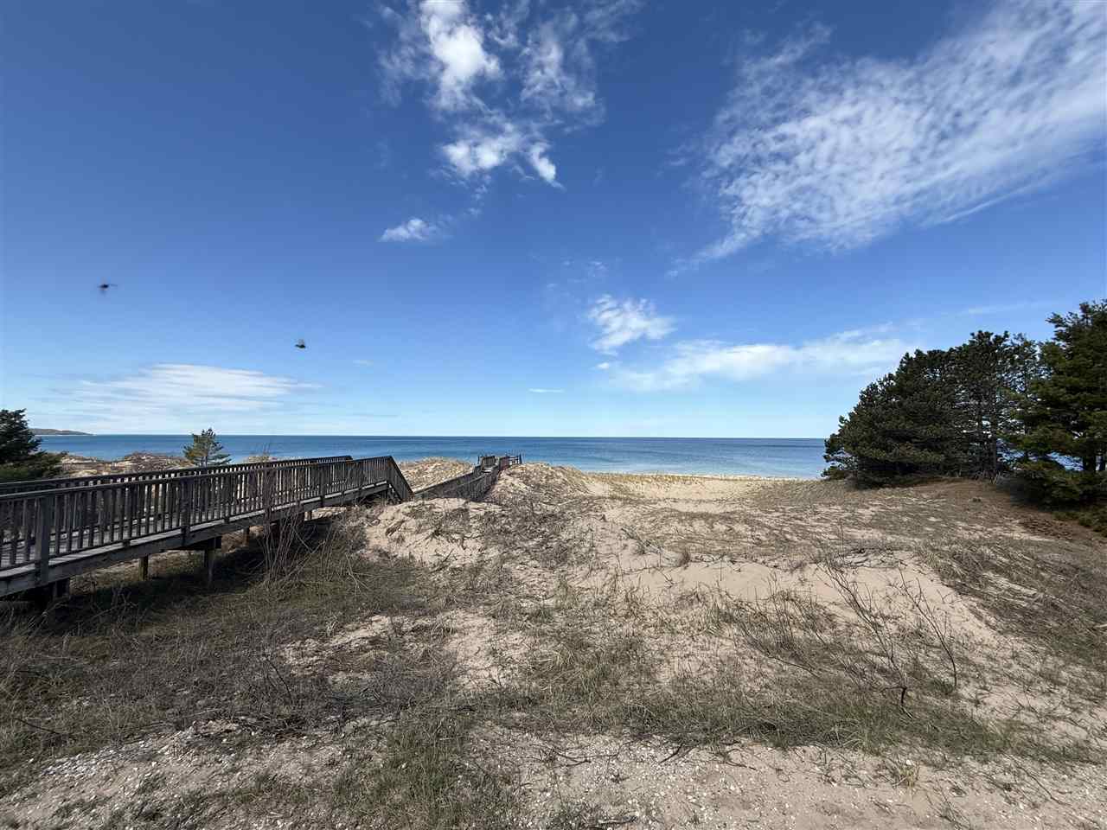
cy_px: 415
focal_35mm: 14
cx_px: 554
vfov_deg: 85.7
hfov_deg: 102.1
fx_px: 448
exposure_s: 1/1497
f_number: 2.2
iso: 50
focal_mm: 2.22
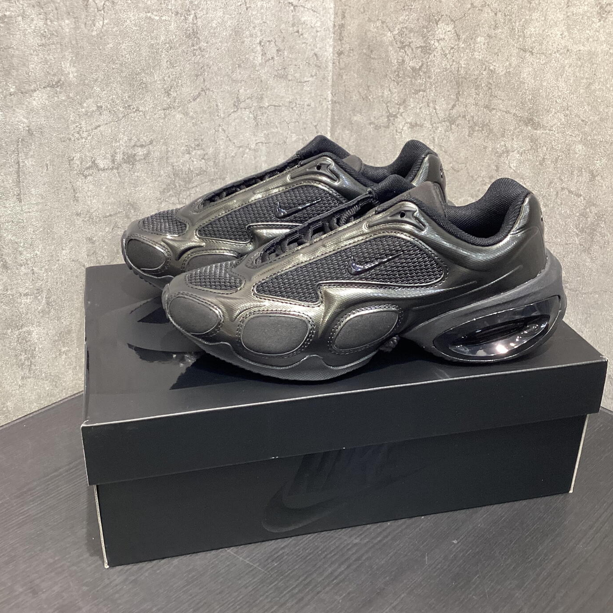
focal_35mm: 38
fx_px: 761
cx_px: 288
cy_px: 297
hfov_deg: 43.8
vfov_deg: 43.9
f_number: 2.4
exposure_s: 1/50
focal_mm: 3.3
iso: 125
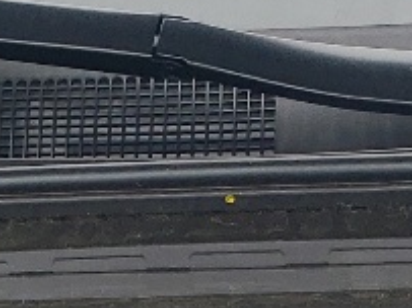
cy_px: 1153
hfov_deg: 9.6
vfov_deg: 6.2
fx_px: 2438
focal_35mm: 205
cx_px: 327
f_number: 1.5
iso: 50
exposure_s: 1/278
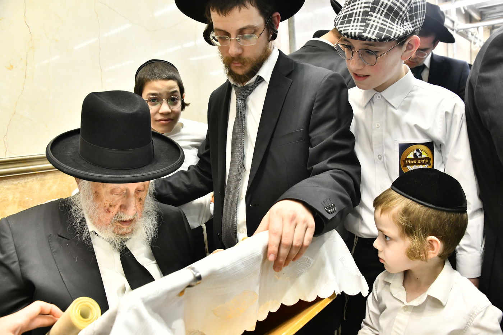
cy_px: 168
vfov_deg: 46.4
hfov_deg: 65.5
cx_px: 252
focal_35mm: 28
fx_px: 391
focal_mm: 28
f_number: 5.6
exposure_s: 1/160
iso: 2500
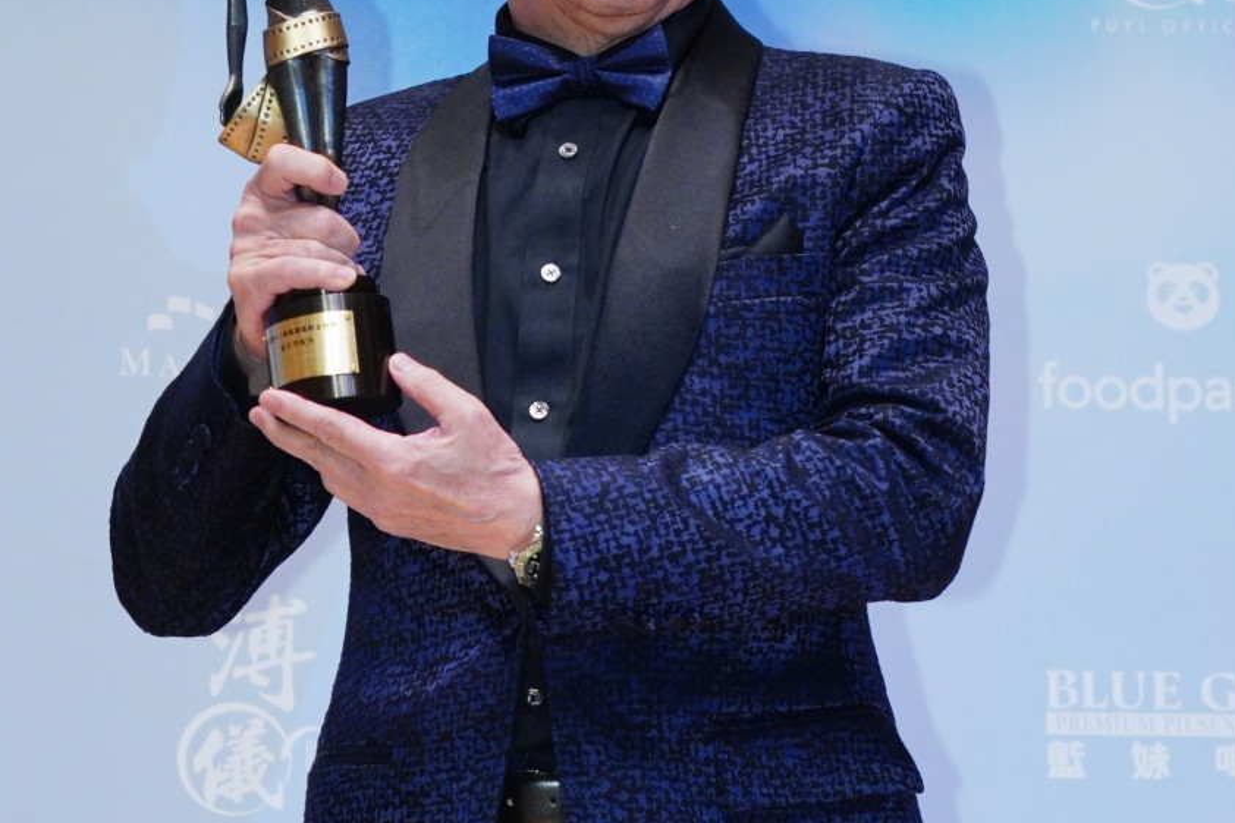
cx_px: 651
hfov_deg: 7.3
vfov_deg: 4.9
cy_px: 290
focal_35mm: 283
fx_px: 9706
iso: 1600
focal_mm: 106
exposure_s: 1/160
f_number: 5.6
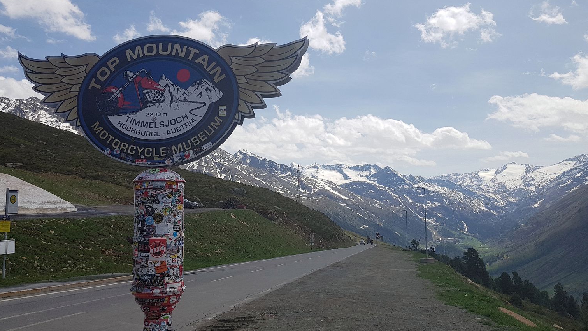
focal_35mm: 30
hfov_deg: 64.3
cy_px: 173
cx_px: 290
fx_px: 468
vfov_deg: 38.9
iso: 50
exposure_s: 1/3864
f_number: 1.7
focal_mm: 4.2
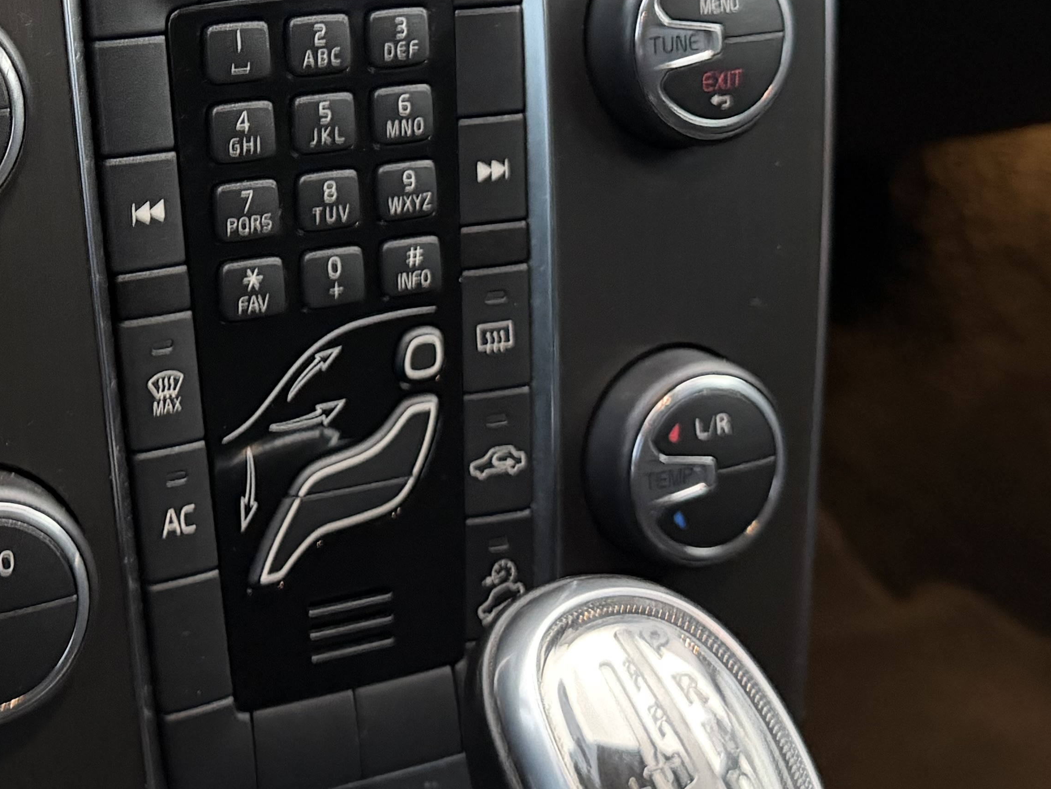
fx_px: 1822
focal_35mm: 60
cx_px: 163
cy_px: 110
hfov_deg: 31.1
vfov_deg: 23.9
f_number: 1.78
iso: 800
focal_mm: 6.76
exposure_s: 1/25
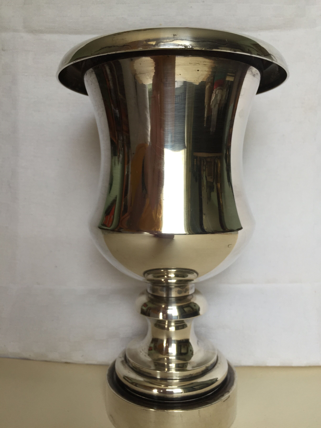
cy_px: 214
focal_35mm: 29
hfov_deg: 48.2
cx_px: 160
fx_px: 359
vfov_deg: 61.7
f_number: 2.2
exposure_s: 1/40
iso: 32
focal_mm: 4.15
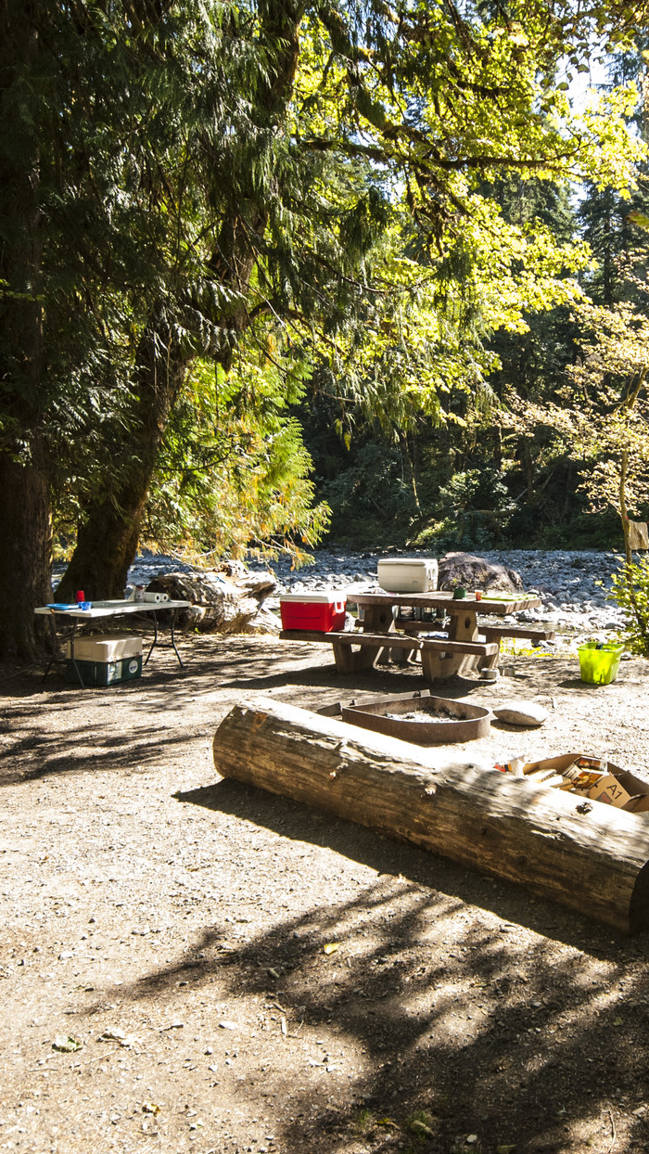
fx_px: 1040
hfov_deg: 33.9
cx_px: 494
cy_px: 569
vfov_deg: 58.0
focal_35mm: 34
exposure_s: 1/200
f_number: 5
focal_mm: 14
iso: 320
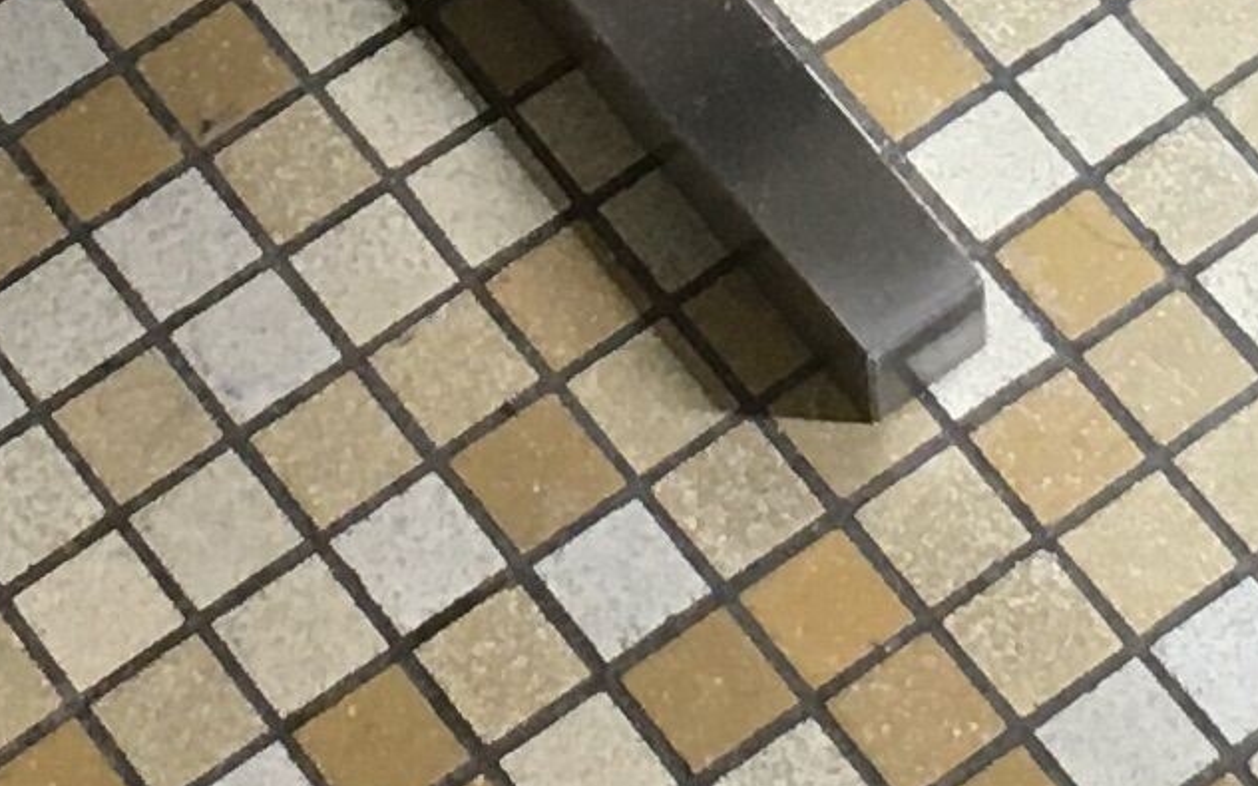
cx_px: 470
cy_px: -790
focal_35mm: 196
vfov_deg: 6.5
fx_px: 6720
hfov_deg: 10.7
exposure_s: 1/33
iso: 50
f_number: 2.2
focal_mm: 4.15
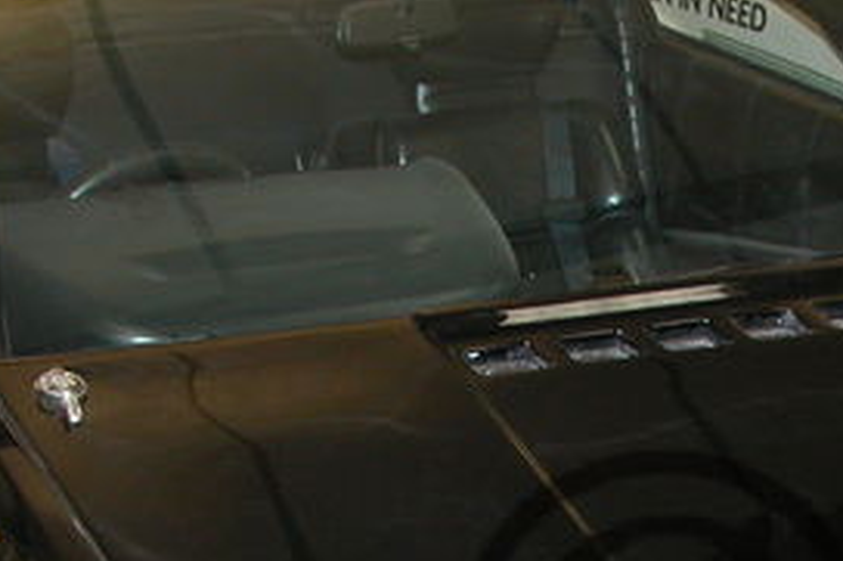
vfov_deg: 12.5
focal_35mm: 107
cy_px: 654
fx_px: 2504
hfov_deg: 18.9
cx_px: 663
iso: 200
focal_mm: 8.9
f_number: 2.8
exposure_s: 1/60
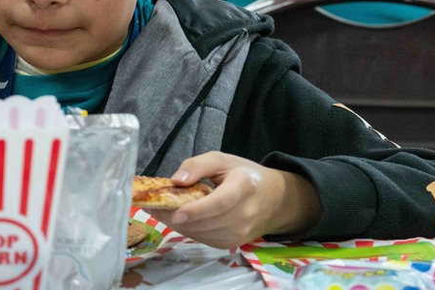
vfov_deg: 5.3
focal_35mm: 257
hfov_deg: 8.0
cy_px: 31
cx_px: 57
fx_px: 3105
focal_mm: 113
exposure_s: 1/160
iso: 8000
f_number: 5.6
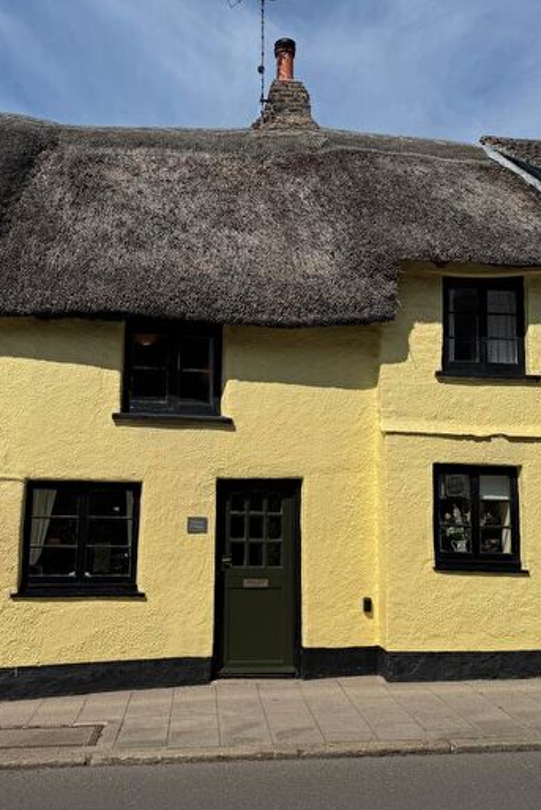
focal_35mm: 34
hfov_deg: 38.7
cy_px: 412
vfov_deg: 55.8
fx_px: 766
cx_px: 216
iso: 80
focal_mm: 6.76
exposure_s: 1/10417
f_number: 1.78
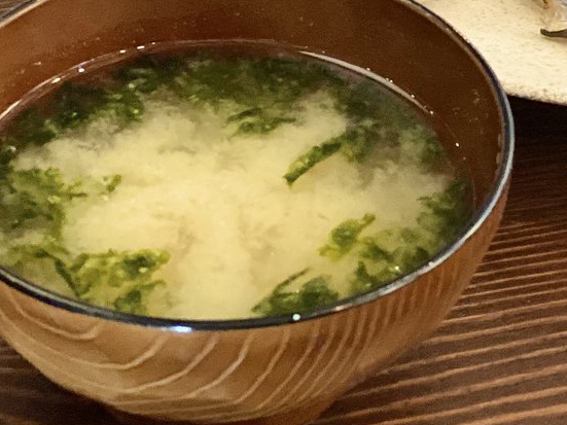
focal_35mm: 145
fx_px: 2375
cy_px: -55
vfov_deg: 10.1
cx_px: 558
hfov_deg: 13.4
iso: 500
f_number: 2
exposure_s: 1/24
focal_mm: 6
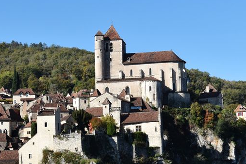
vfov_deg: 15.7
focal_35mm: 87
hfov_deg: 23.4
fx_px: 594
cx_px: 129
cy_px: 118
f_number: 9
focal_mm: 28
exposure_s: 1/320
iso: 200
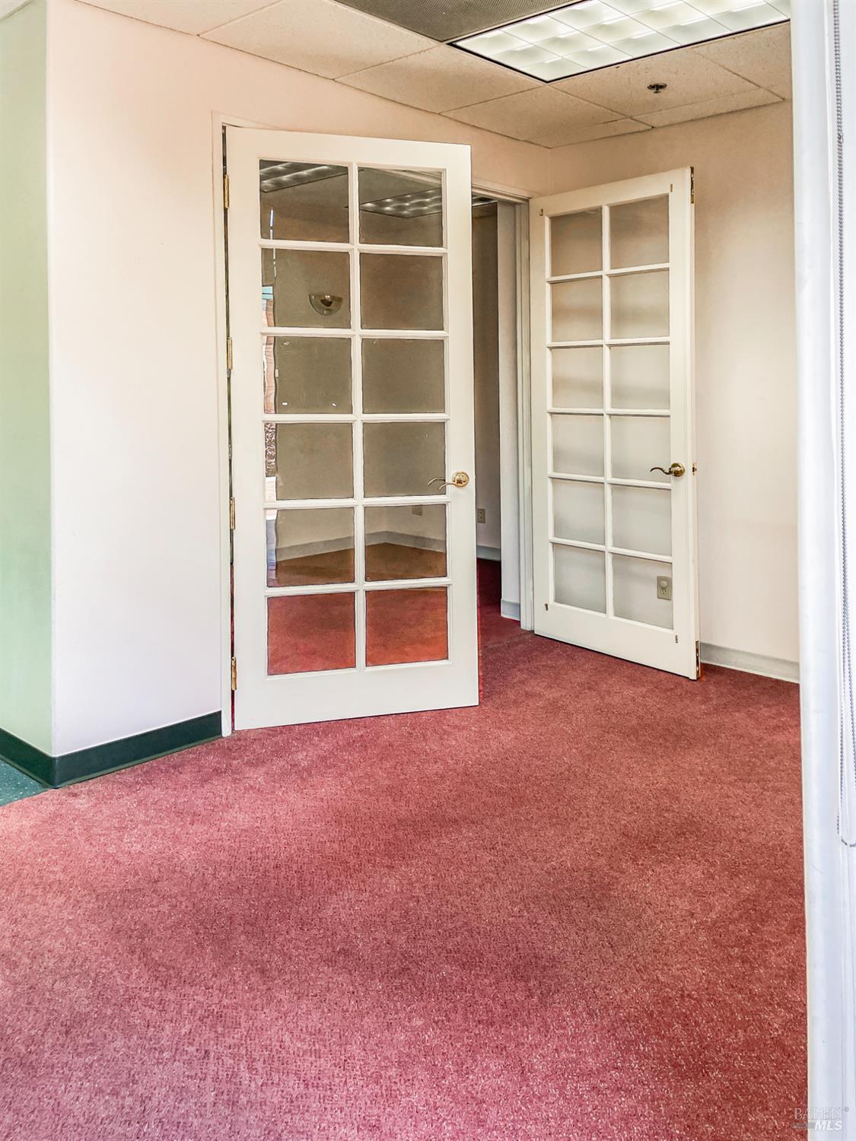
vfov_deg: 67.3
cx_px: 428
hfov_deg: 53.1
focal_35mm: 26
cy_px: 570
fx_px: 857
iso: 50
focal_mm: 4.2
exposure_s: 1/120
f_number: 1.6
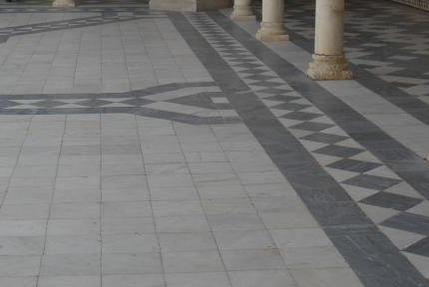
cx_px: 85
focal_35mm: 68
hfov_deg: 29.0
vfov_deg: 19.5
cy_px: -5
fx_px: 811
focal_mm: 18
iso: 100
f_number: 5
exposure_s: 1/100
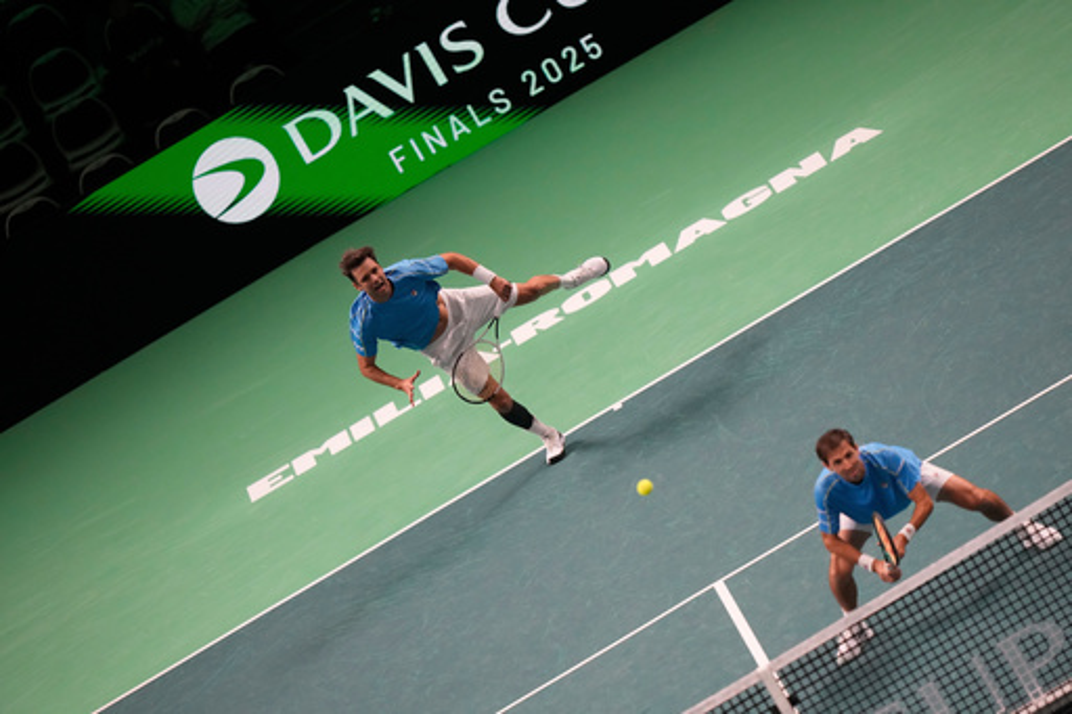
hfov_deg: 5.2
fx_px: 11907
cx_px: 536
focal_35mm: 400
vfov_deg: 3.4
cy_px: 357
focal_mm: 400
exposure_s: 1/2000
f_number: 3.2
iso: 4000
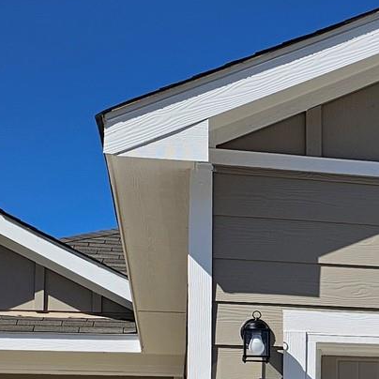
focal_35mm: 103
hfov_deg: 15.7
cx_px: 546
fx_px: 1276
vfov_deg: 16.5
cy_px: 395
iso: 10
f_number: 1.7
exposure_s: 1/1973
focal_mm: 6.3
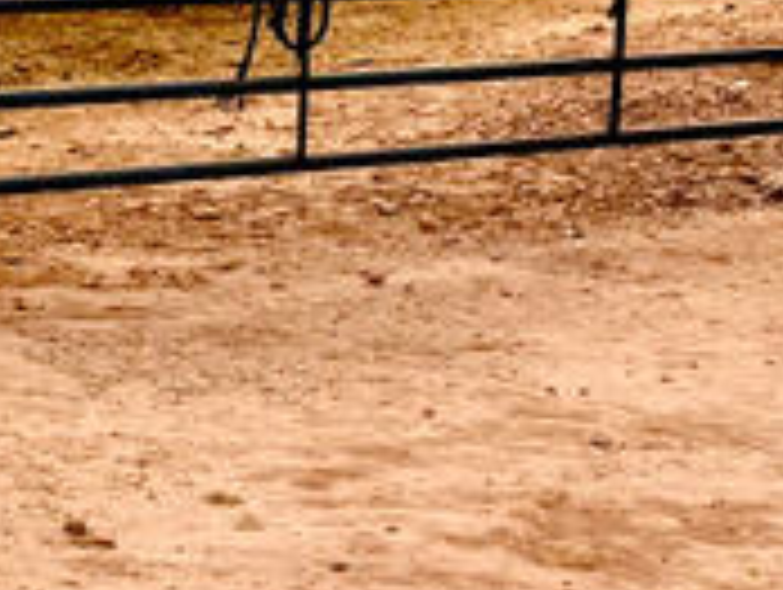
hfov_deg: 11.7
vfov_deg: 10.3
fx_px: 3194
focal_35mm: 141
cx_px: -1030
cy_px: -212
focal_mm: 6.76
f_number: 1.78
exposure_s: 1/4673
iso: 80
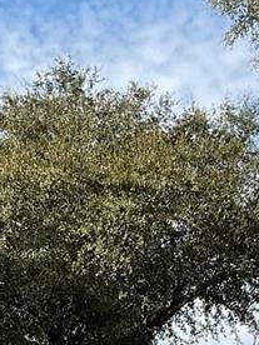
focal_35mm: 126
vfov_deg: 14.3
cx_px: 194
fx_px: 1257
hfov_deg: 11.7
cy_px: 556
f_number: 1.8
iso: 16
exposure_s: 1/962
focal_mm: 3
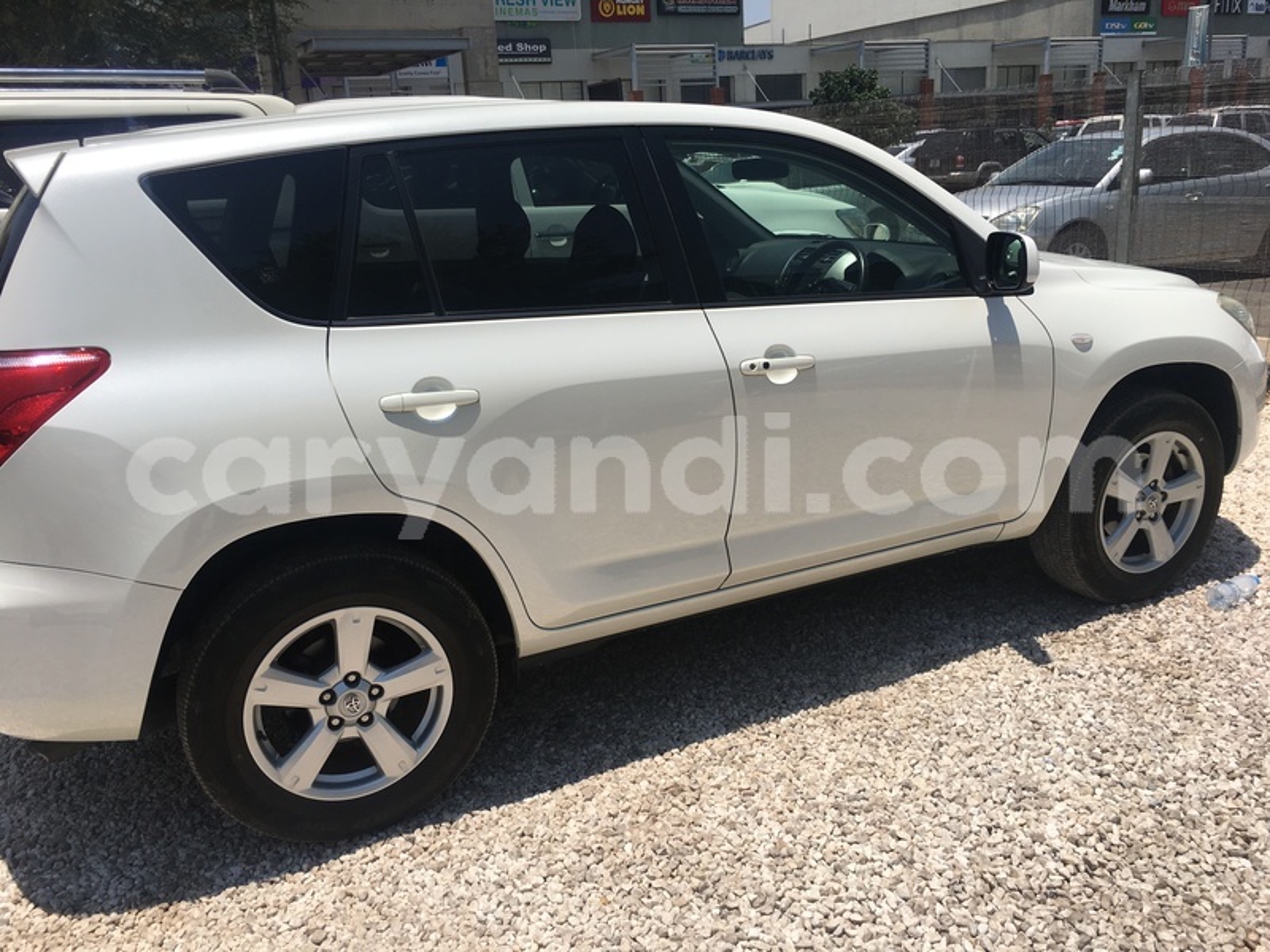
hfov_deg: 61.7
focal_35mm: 29
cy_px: 476
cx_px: 635
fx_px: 1064
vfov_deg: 48.2
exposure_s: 1/3344
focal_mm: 4.15
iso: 25
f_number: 2.2
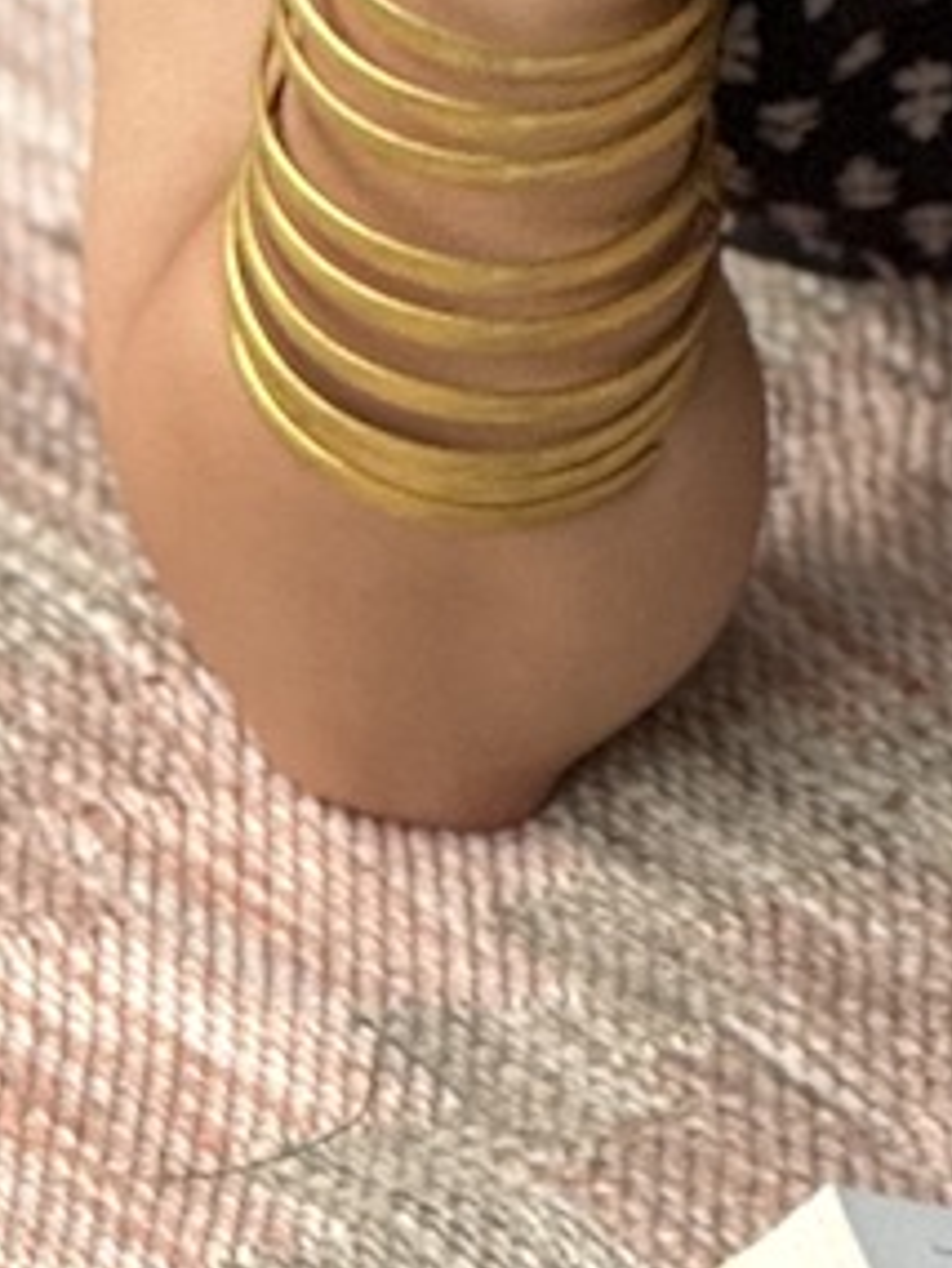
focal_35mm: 384
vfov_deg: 5.0
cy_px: -1522
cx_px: 483
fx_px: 14070
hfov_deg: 3.9
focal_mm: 9
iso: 320
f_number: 2.8
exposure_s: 1/60
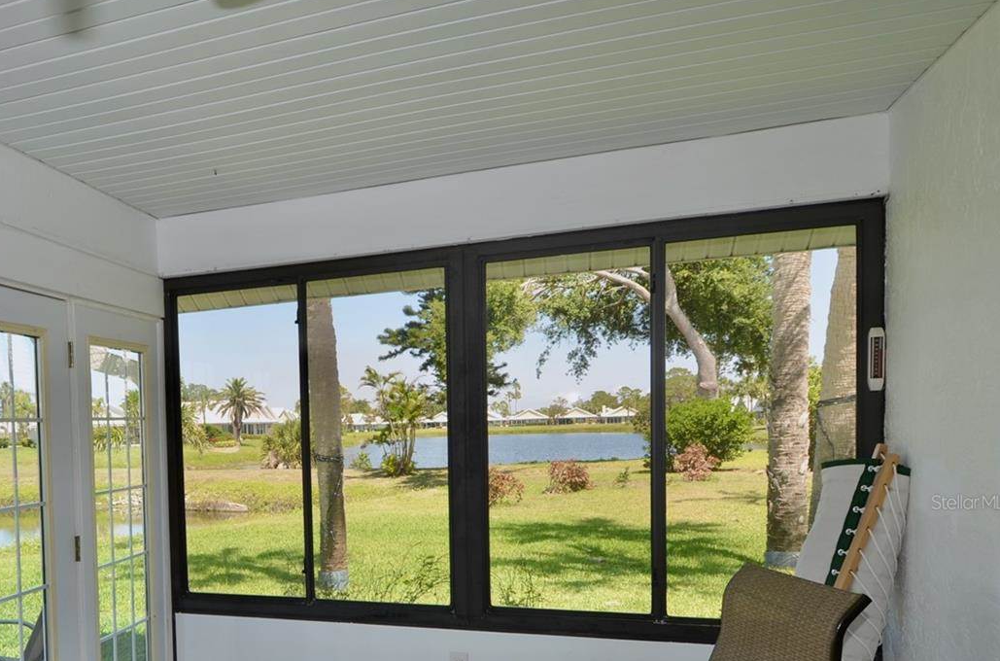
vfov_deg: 44.5
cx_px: 240
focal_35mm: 28
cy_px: 502
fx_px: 776
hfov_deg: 61.6
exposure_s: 1/200
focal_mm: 12
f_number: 7.1
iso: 100
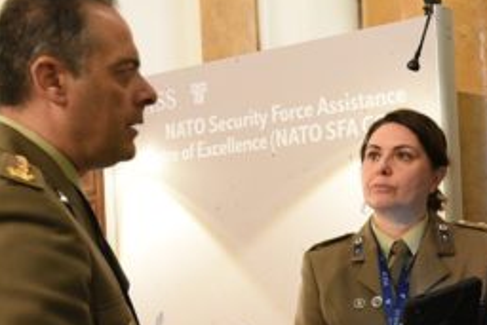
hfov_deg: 29.4
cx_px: 325
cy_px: 268
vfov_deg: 19.8
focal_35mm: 68
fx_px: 920
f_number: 3.5
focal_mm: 29
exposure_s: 1/80
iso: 5000
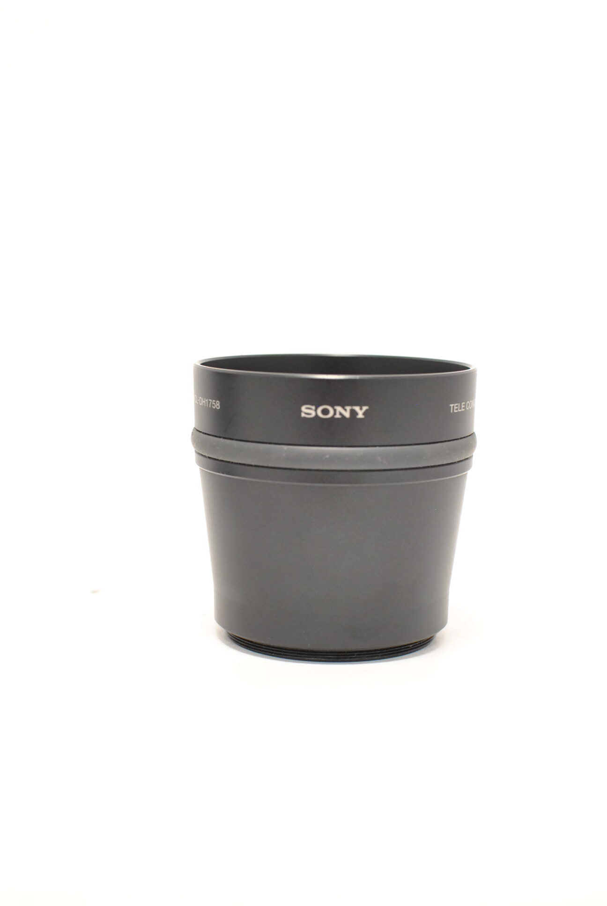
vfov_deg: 37.8
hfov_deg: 25.8
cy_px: 453
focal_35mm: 52
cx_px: 304
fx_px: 1324
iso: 800
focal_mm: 35
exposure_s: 1/80
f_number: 4
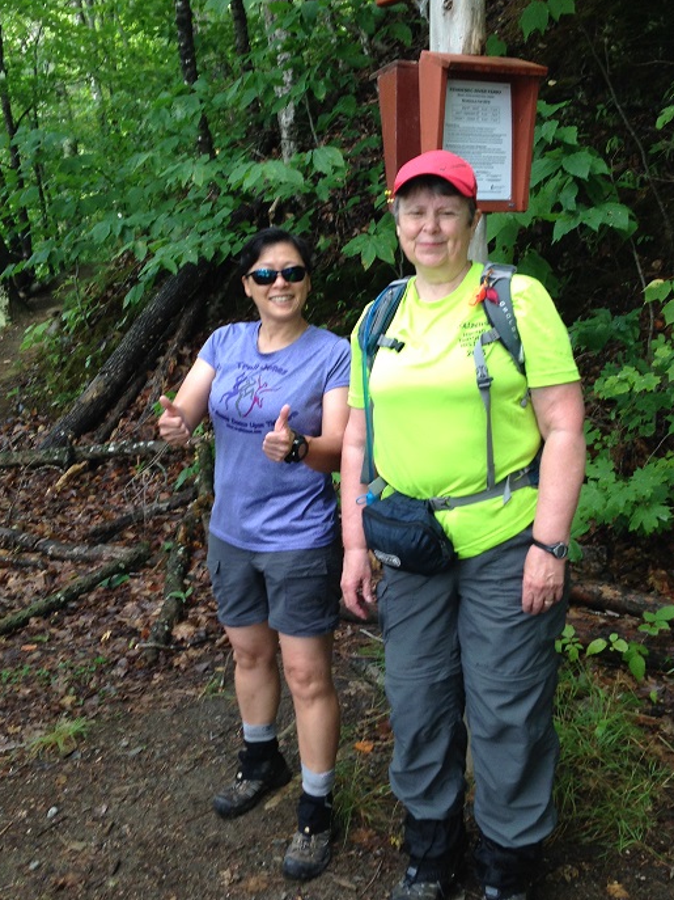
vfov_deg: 45.7
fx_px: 1065
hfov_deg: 35.1
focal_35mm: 41
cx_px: 335
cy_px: 416
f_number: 2.4
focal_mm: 4.12
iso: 64
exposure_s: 1/120
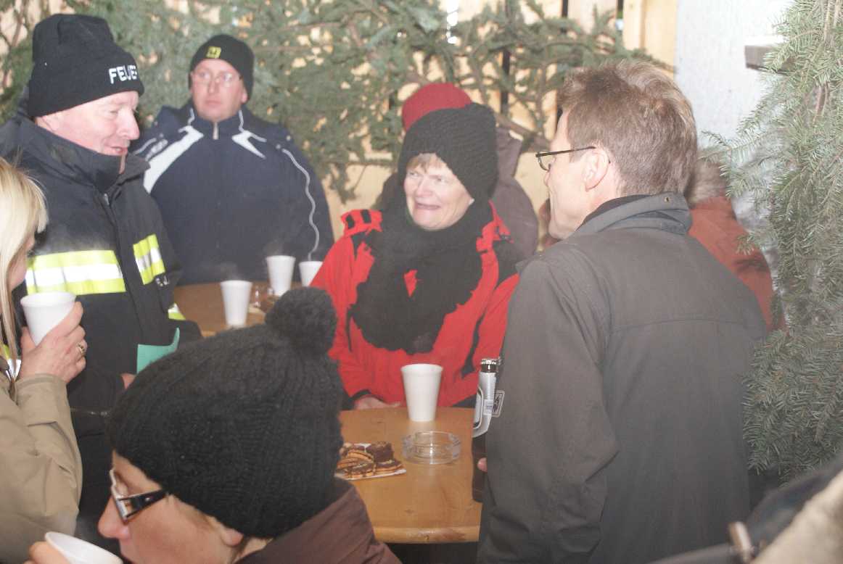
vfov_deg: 22.7
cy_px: 282
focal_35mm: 60
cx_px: 422
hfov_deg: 33.4
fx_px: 1407
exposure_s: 1/60
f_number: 5.6
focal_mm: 40
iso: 400
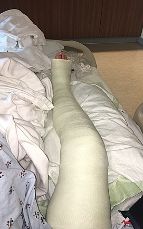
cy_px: 103
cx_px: 83
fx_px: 212
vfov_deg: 56.6
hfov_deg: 37.2
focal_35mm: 34
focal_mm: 4.15
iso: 40
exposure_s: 1/30
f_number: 2.2
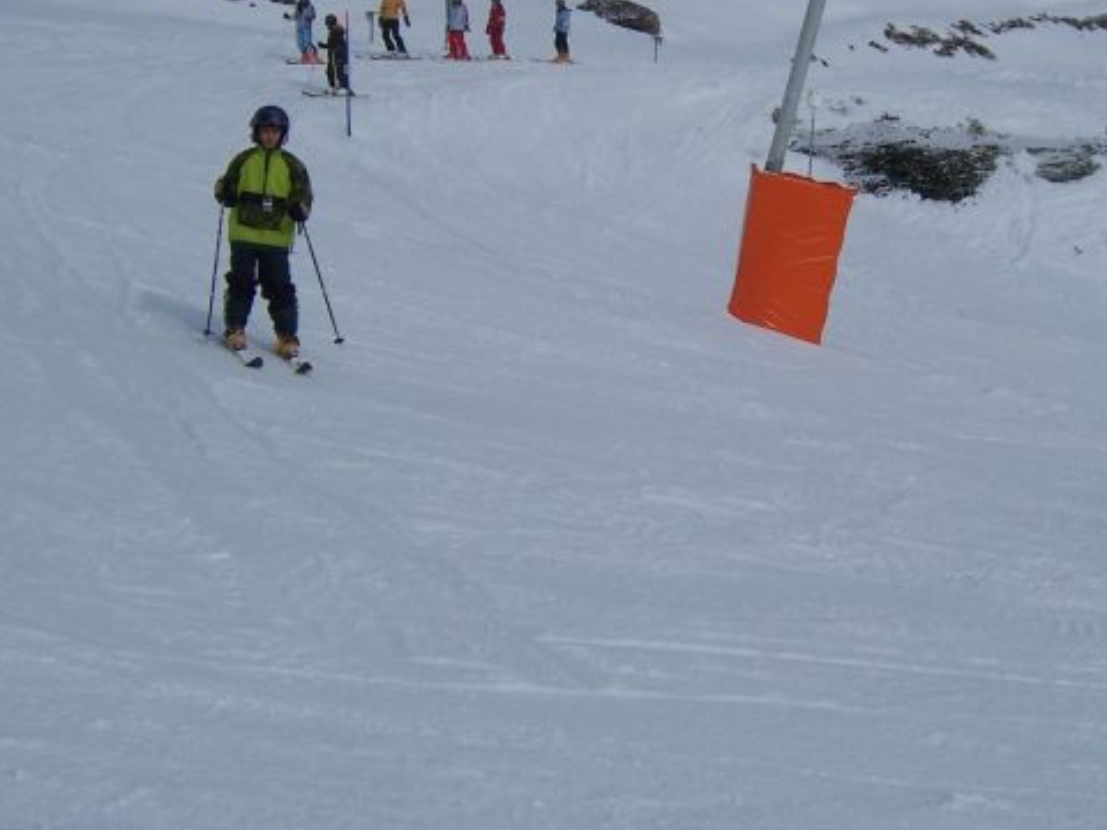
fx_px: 1919
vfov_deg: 24.4
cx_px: 632
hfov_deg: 32.1
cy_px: 376
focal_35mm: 60
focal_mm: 6.2
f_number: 4.5
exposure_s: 1/1600
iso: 80
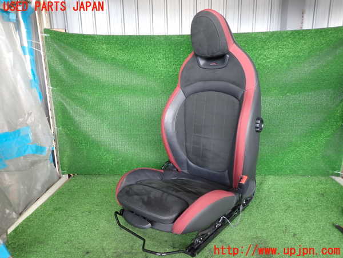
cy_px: 129
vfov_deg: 54.9
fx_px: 248
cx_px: 172
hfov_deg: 69.4
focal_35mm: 25
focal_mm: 4.5
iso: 200
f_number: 2
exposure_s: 1/50
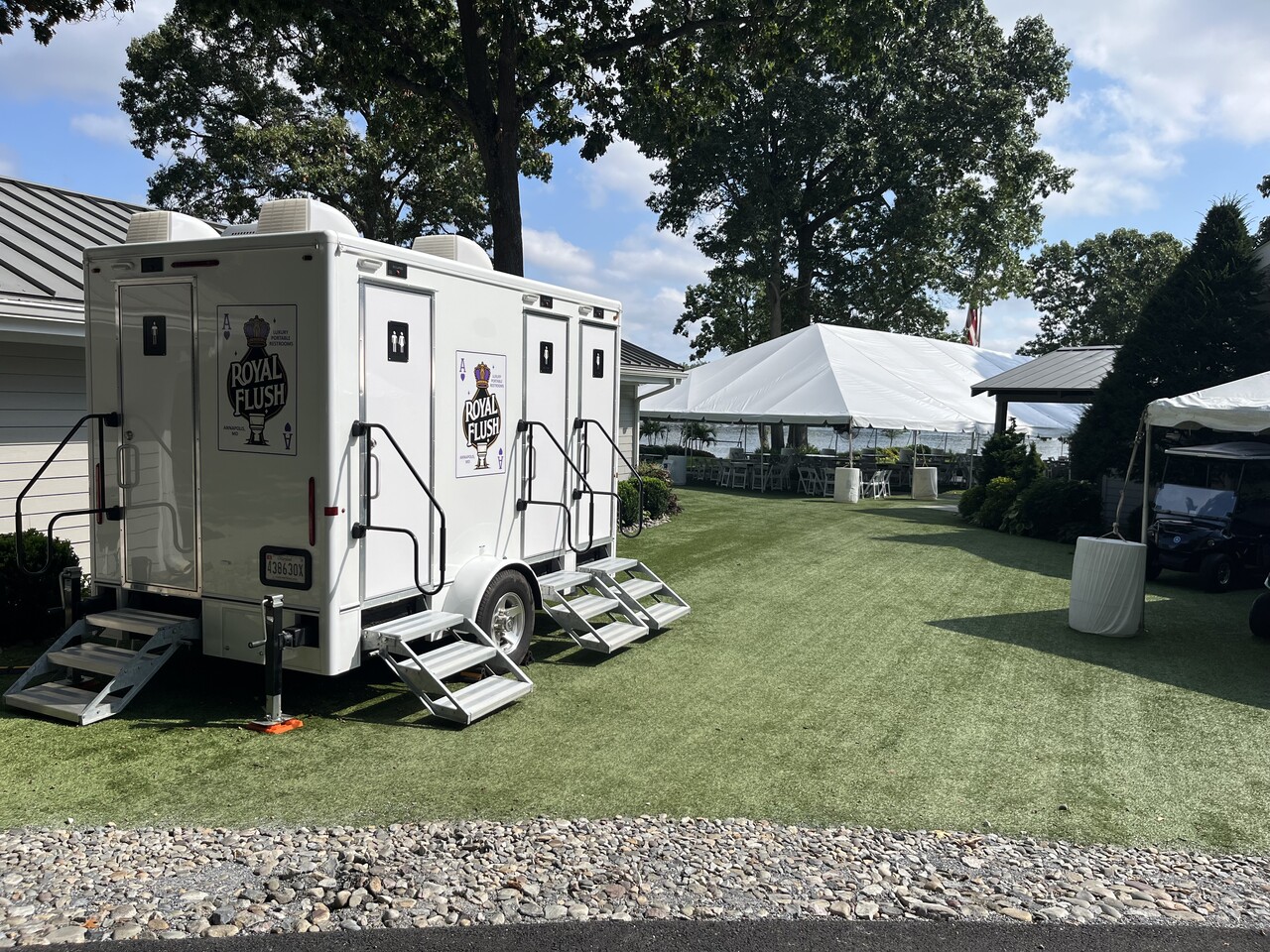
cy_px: 476
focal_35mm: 26
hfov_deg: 67.3
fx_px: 954
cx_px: 635
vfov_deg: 53.1
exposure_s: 1/4310
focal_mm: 5.1
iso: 50
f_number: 1.6
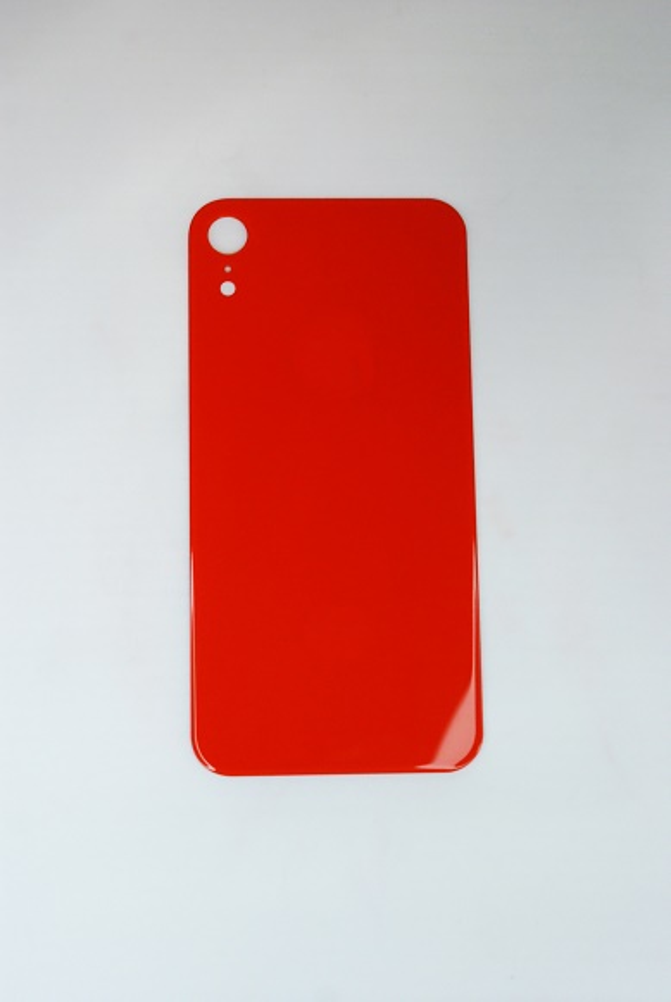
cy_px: 501
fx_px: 1672
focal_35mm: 60
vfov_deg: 33.4
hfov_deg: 22.7
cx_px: 336
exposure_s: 1/160
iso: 1600
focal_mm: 40
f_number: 5.6
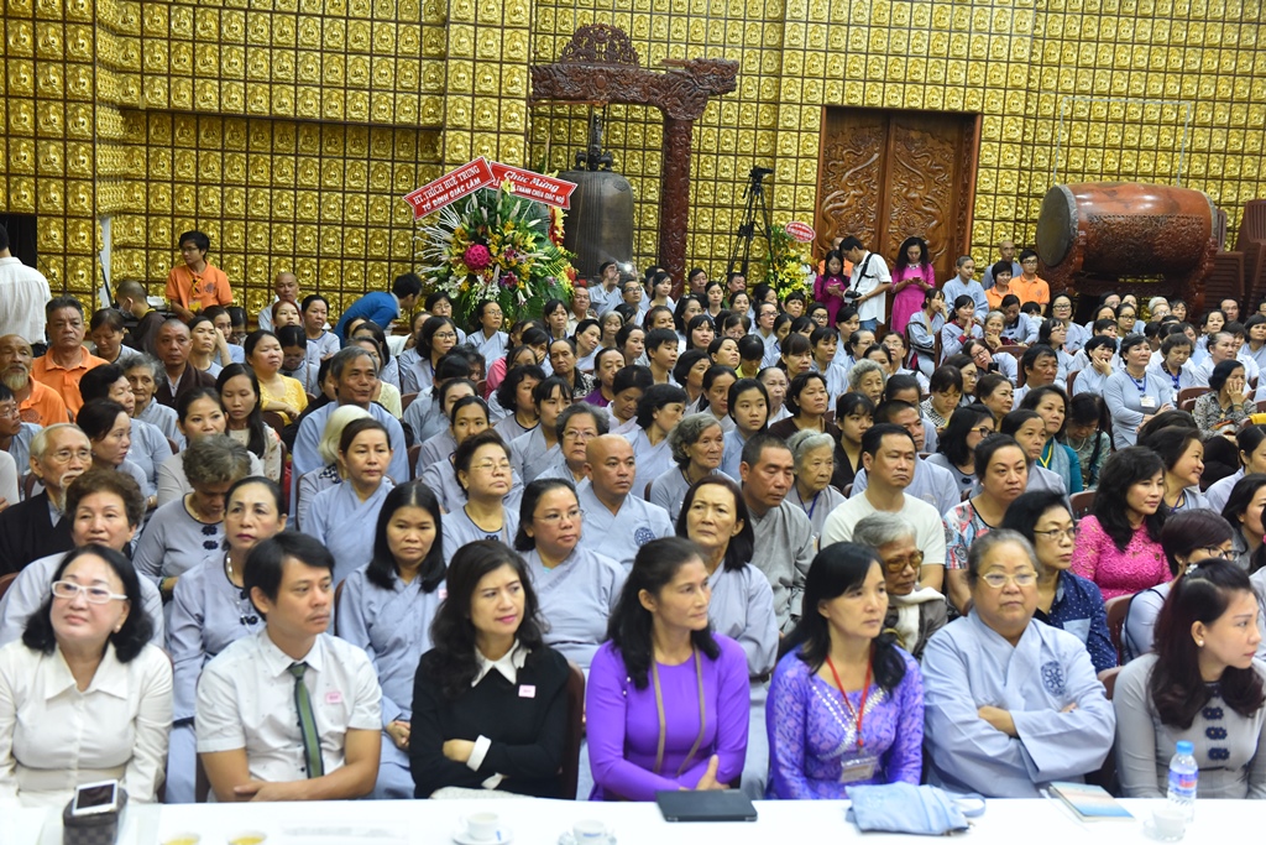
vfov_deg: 28.1
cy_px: 422
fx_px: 1688
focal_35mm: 48
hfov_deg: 41.1
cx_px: 633
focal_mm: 48
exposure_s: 1/80
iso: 2500
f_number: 4.5
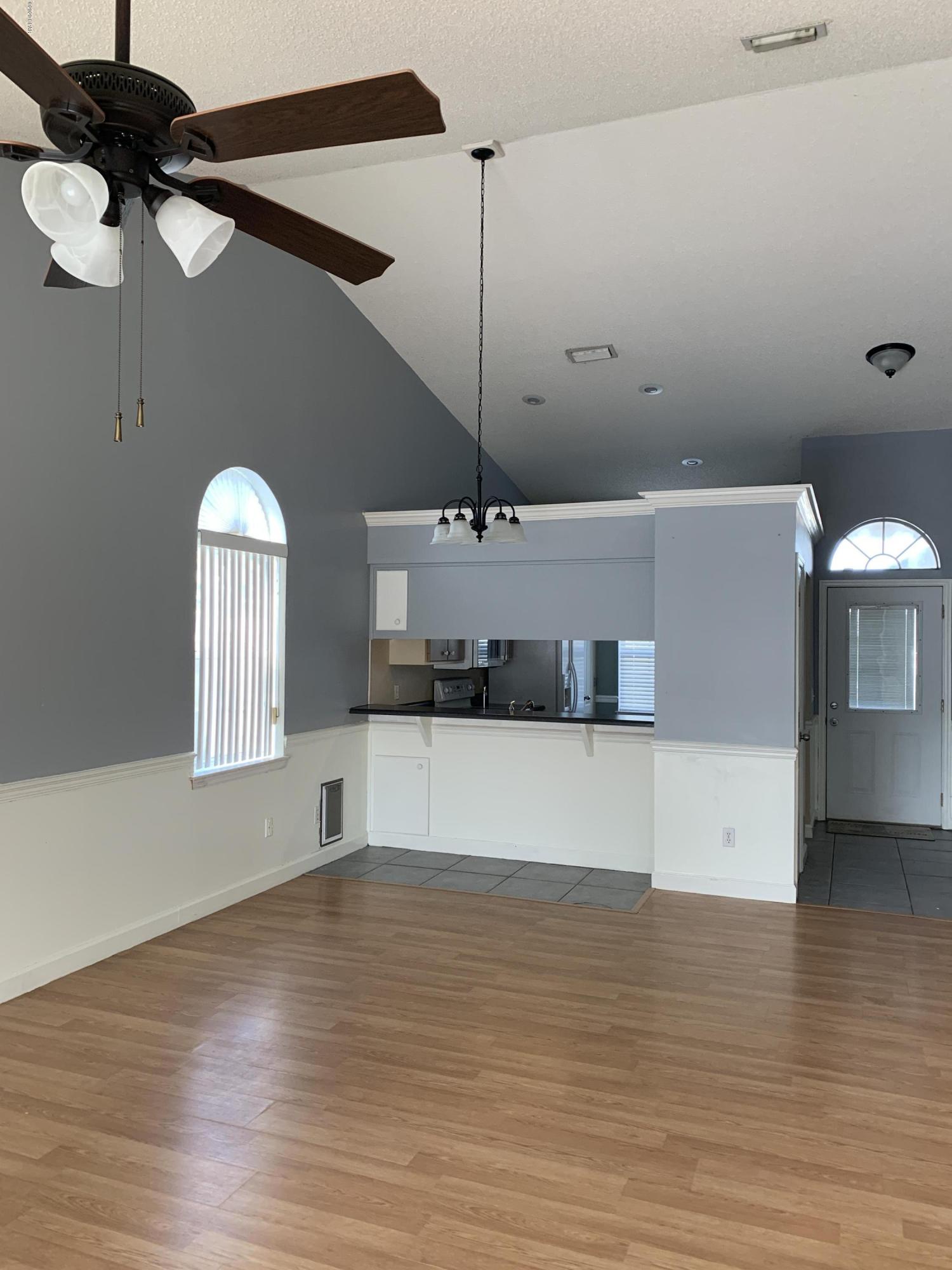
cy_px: 635
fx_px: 953
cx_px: 476
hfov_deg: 53.1
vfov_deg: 67.3
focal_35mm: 26
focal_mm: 4.25
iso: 100
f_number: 1.8
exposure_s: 1/94
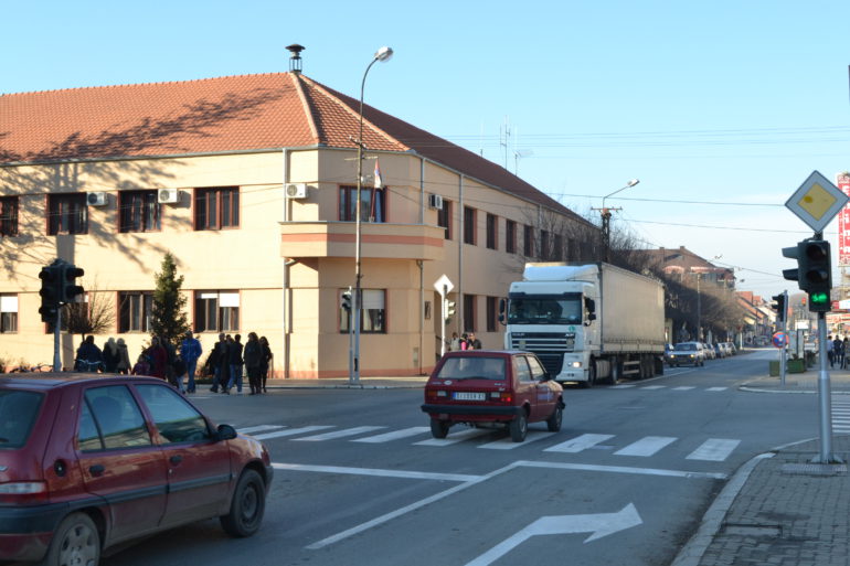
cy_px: 283
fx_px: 1133
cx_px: 425
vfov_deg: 28.1
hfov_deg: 41.1
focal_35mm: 48
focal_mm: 32
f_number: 11
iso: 400
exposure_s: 1/160
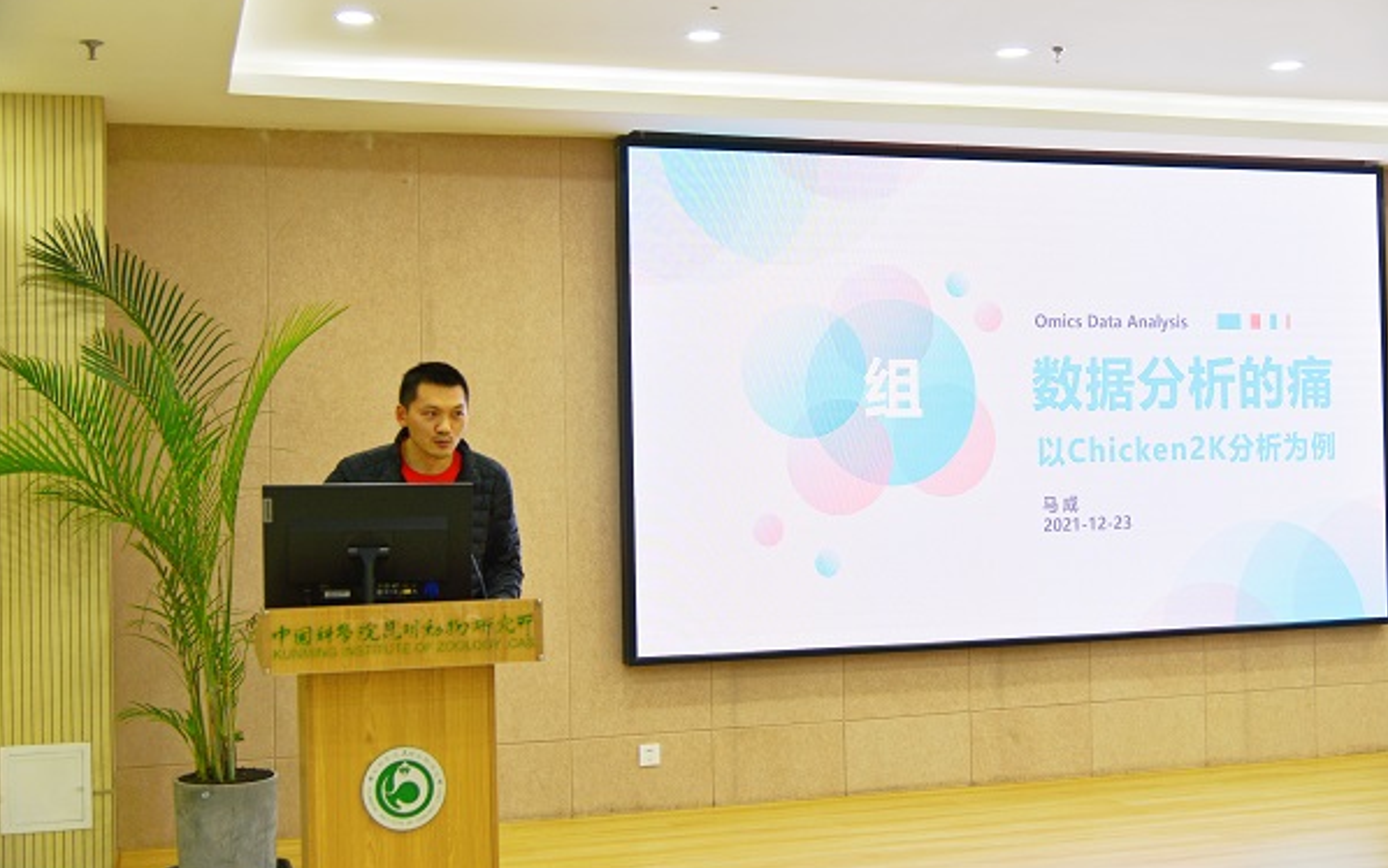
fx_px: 1703
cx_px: 694
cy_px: 429
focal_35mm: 45
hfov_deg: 44.4
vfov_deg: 28.6
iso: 125
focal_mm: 44
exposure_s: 1/50
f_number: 4
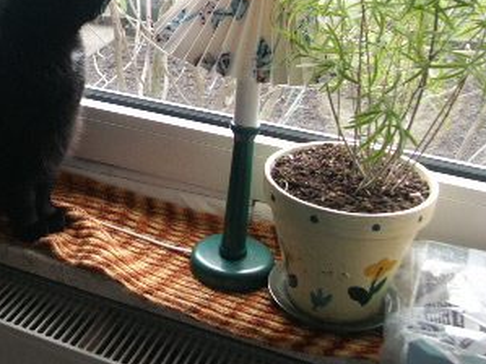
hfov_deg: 29.9
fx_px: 842
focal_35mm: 60
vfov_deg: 23.9
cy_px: 52
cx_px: -3
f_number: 2.8
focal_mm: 7.21
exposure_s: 1/45
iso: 100
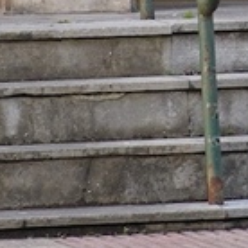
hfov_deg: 3.6
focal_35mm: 489
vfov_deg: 3.5
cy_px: -302
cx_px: 480
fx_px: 3964
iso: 125
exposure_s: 1/320
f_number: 2.2
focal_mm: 85
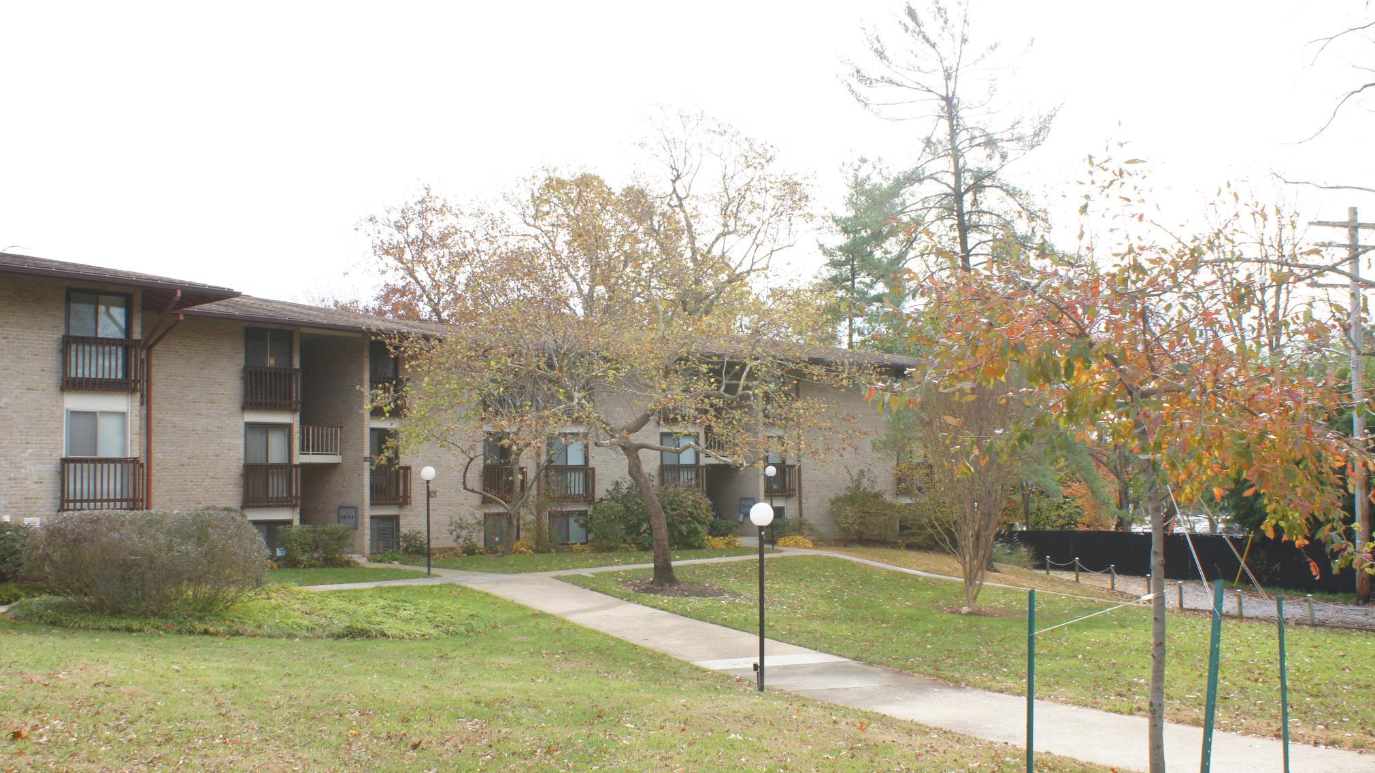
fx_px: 1276
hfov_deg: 56.6
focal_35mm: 35
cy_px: 388
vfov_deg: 33.7
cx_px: 687
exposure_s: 1/80
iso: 200
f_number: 10
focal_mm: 22
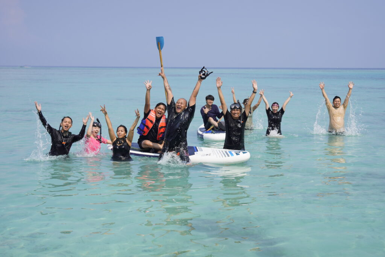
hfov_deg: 35.0
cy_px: 128
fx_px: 610
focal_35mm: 57
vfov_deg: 23.8
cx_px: 192
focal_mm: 38
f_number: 2.8
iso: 100
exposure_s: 1/2500
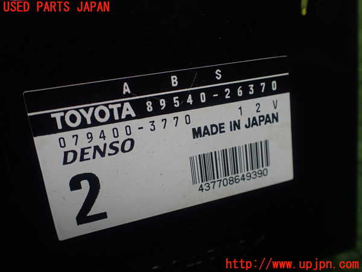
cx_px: 181
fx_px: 314
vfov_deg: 46.8
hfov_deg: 60.0
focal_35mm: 30
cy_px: 136
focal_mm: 5.4
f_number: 2.3
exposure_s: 1/125
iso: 250
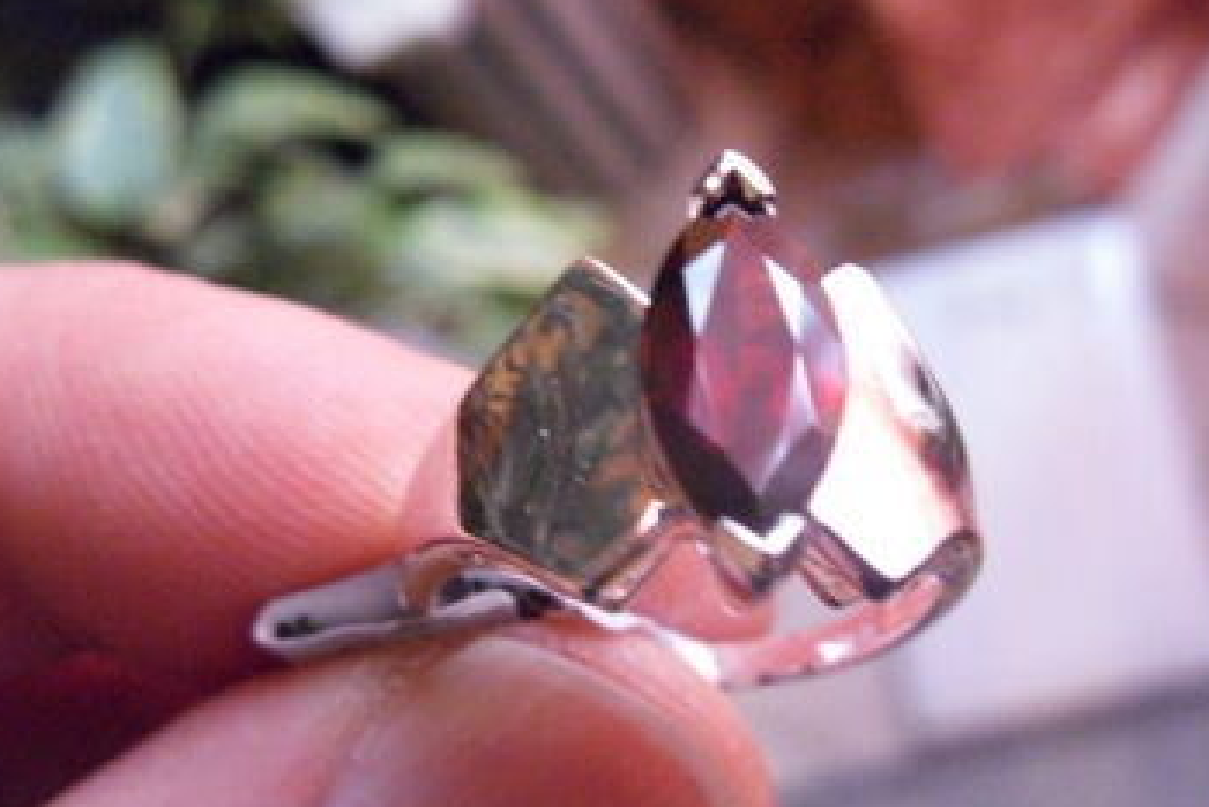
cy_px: 329
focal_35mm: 50
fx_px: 1680
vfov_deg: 27.0
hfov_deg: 39.5
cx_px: 696
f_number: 3.5
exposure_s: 1/14
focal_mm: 6.3
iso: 800
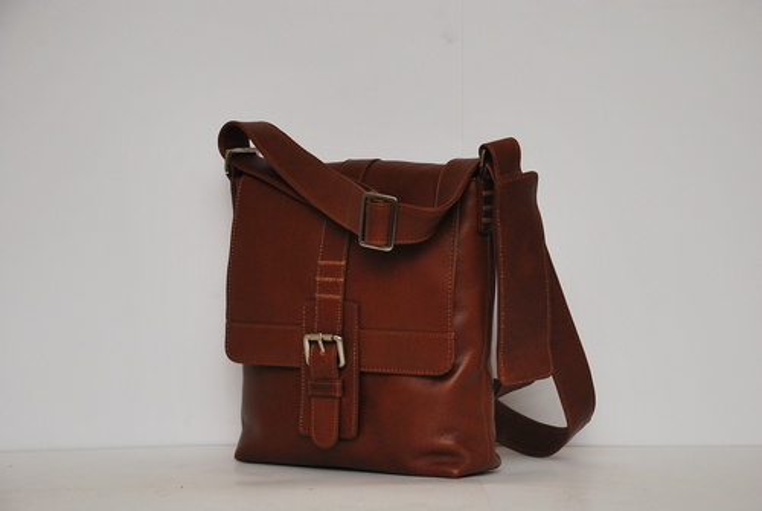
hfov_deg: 23.3
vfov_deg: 15.8
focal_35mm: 87
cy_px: 256
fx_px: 1844
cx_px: 381
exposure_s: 1/125
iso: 400
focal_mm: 58
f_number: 5.6
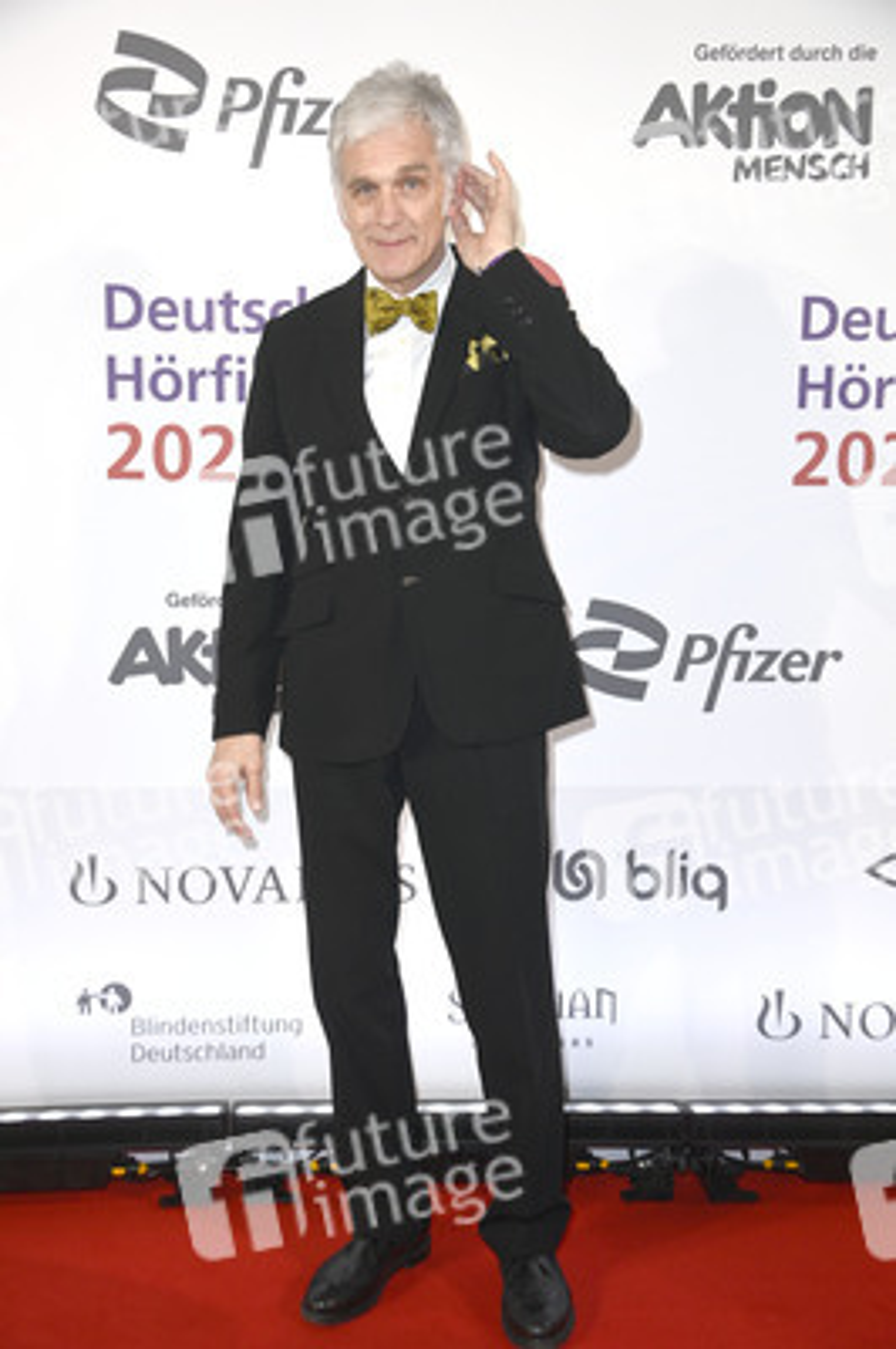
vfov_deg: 43.6
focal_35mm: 45
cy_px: 674
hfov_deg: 29.8
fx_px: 1683
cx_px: 448
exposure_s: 1/250
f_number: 5.6
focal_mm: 45
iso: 800
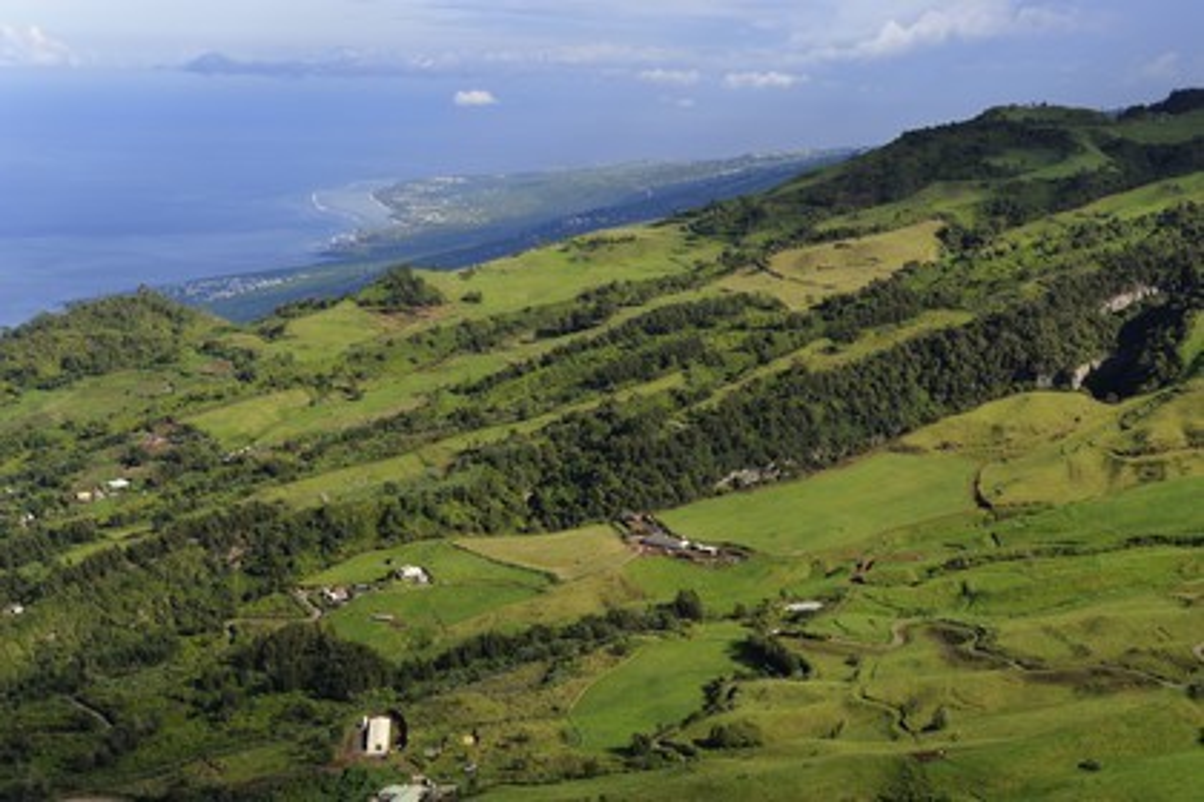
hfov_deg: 33.4
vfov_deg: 22.6
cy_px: 401
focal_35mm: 60
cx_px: 602
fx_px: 2007
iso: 800
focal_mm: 60
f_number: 8
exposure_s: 1/1250
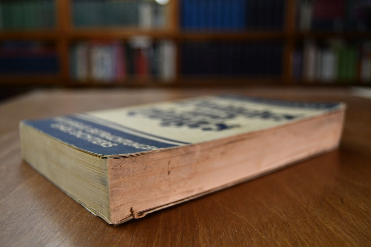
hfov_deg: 53.1
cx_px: 186
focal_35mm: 36
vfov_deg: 36.9
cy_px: 124
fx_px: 371
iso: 800
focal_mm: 24
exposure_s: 1/125
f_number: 3.8
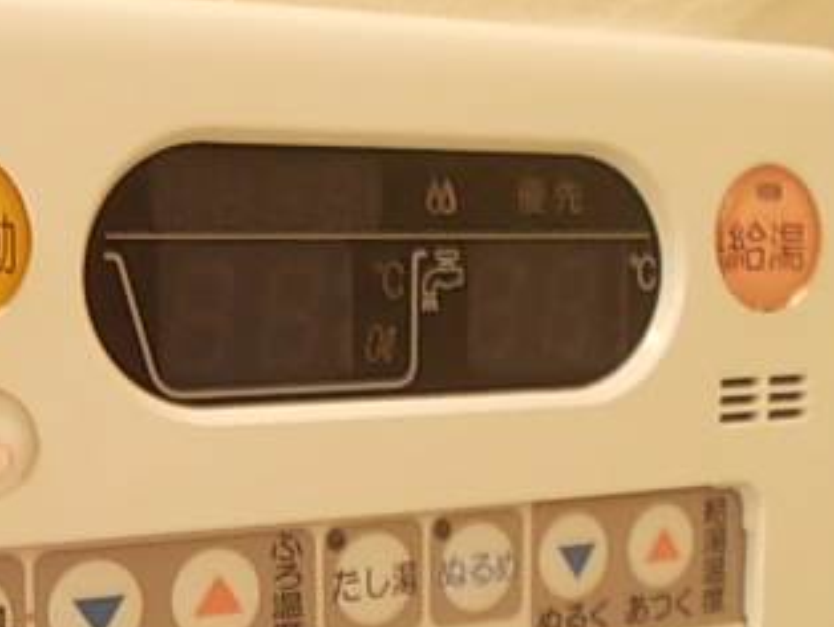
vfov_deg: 25.3
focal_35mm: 57
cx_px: 149
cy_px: 486
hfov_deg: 32.7
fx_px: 1374
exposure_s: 1/6
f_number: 2.7
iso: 200
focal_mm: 4
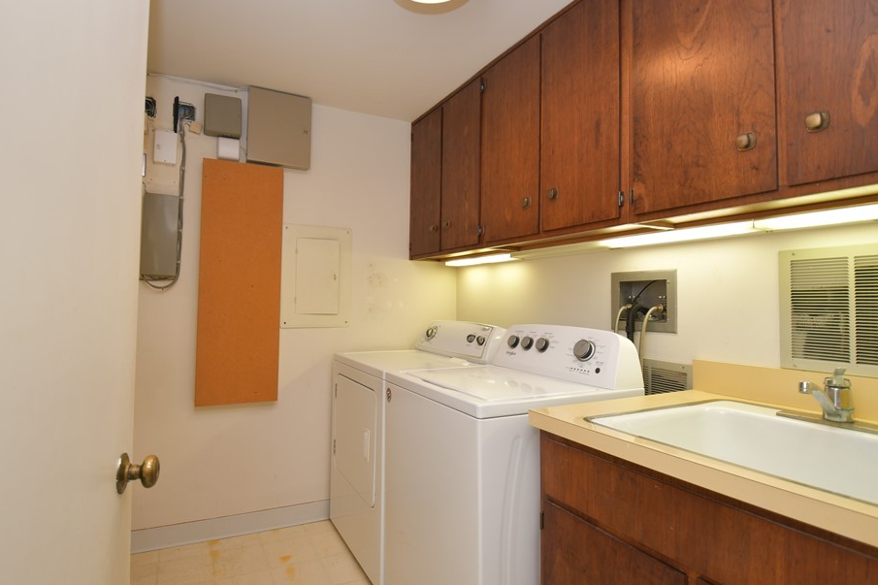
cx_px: 399
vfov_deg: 67.3
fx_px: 439
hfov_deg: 89.8
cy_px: 276
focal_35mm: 18
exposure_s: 1/40
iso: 200
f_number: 4
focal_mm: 10
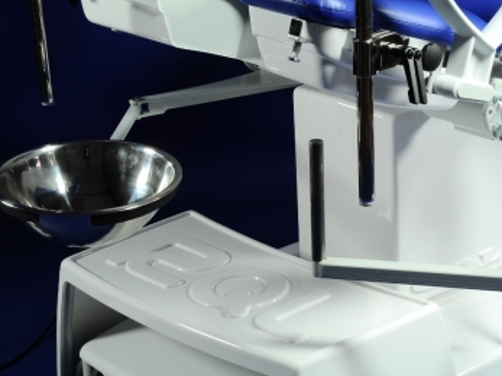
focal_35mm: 108
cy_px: 185
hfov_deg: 18.2
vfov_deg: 13.7
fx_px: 1566
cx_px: 343
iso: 100
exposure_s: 3
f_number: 20
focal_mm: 52
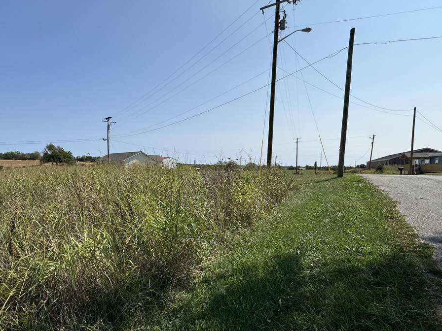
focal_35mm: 20
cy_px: 184
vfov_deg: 65.8
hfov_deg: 81.5
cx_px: 199
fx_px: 255
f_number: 2.2
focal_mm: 2.22
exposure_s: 1/2674
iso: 50
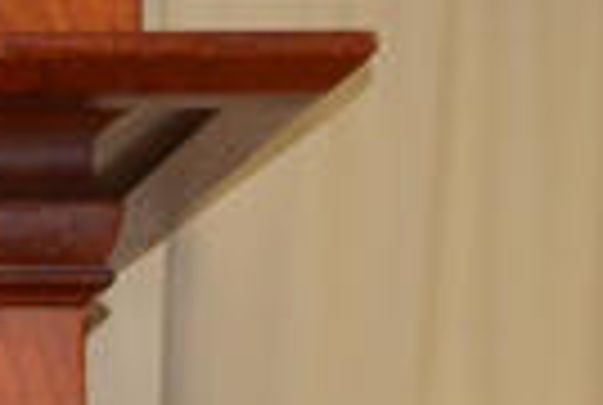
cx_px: -1102
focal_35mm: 442
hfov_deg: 4.5
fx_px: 7420
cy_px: 770
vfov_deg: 3.1
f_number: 5.3
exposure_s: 1/60
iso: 560
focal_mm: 44
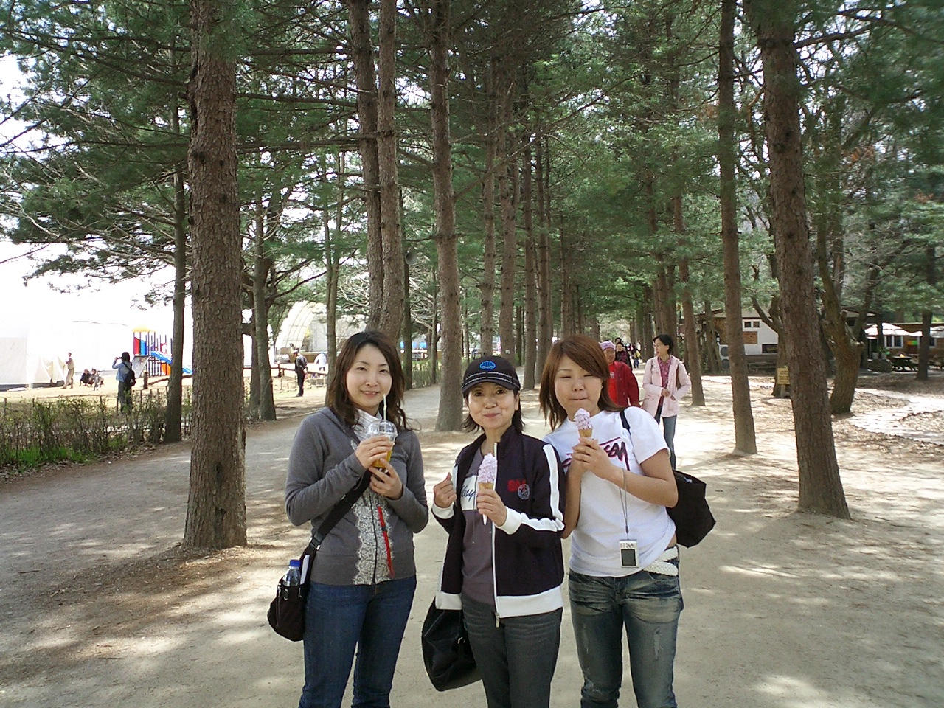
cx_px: 472
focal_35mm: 37
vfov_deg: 38.7
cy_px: 354
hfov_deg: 50.1
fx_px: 1009
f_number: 3.5
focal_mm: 5.6
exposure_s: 1/160
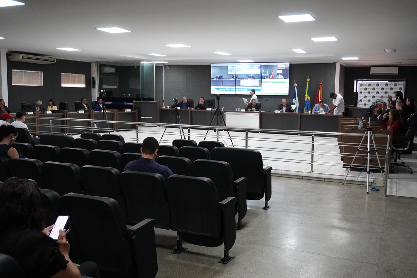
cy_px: 139
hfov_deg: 53.1
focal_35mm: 36
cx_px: 208
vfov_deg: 36.9
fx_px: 417
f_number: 4.5
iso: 4000
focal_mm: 24
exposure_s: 1/160
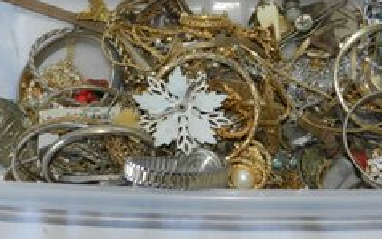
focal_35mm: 81
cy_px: 68
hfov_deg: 25.5
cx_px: 221
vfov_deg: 16.1
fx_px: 844
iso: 200
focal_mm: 9.4
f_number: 4.4
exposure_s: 1/30
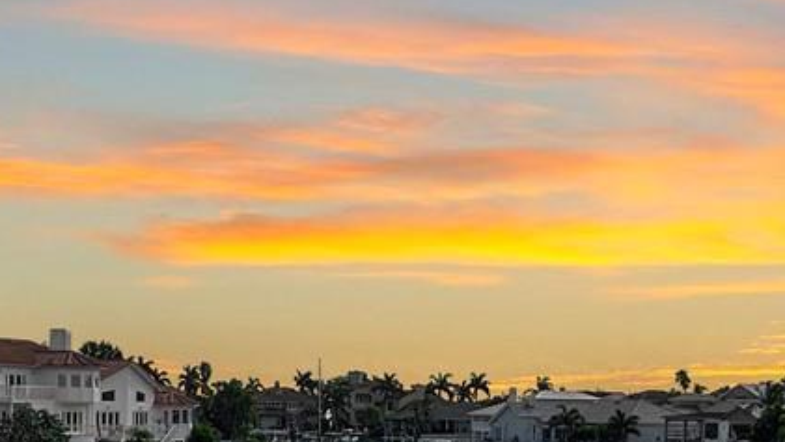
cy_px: 530
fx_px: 1208
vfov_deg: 19.5
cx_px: 280
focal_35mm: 58
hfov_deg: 35.7
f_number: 2.2
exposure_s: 1/4000
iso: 50
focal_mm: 2.22
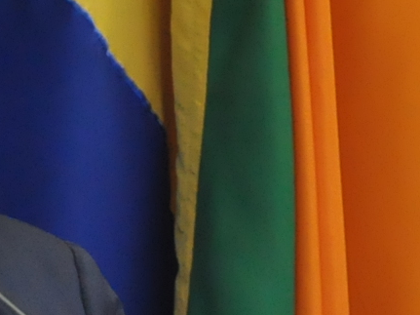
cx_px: -167
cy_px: 241
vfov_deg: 3.1
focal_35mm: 473
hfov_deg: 4.2
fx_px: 5737
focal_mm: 66
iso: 2000
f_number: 5.3
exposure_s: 1/80
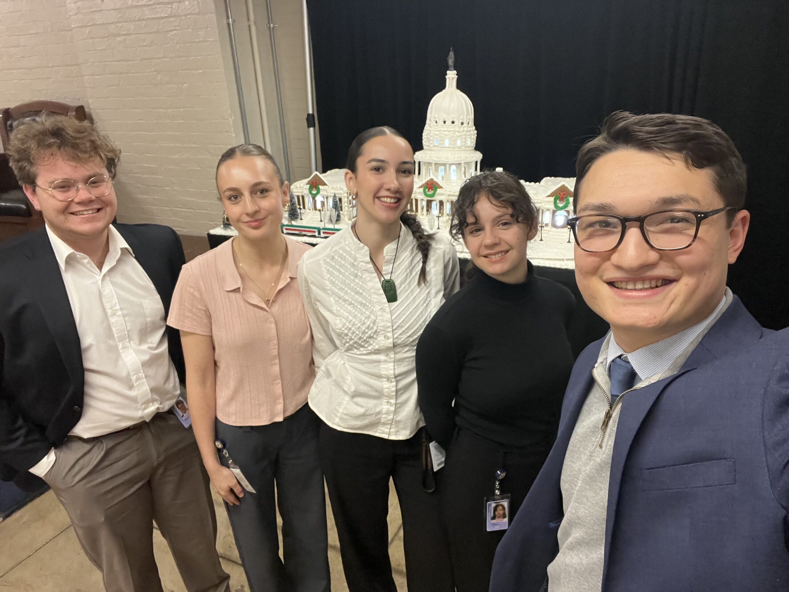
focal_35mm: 23
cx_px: 394
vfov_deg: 58.9
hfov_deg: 73.9
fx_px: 524
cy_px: 296
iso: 320
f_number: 2.2
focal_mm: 2.71
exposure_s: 1/60
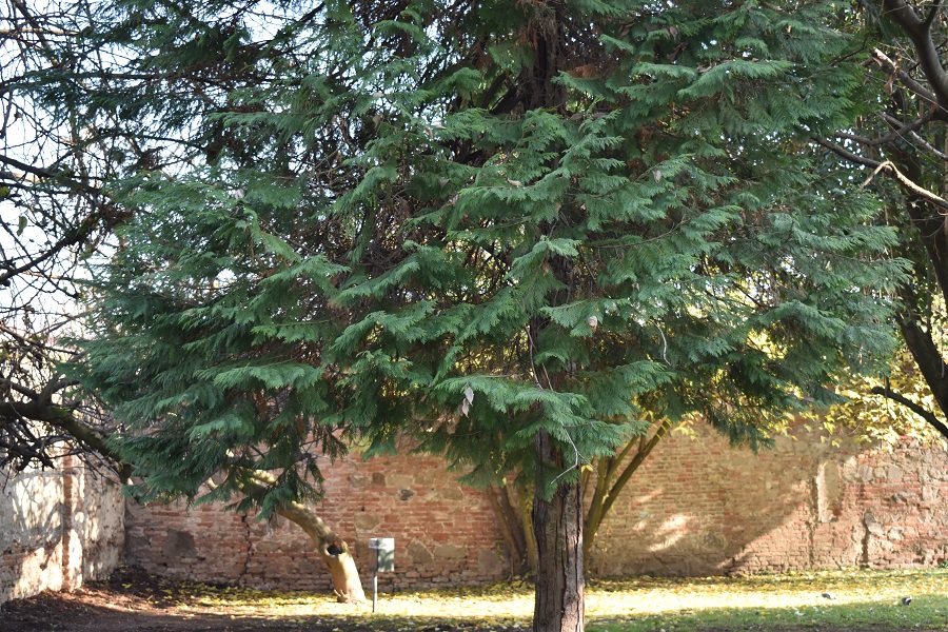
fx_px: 1580
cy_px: 316
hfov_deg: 33.4
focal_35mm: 60
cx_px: 474
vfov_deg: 22.6
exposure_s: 1/100
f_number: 5
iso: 400
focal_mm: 40
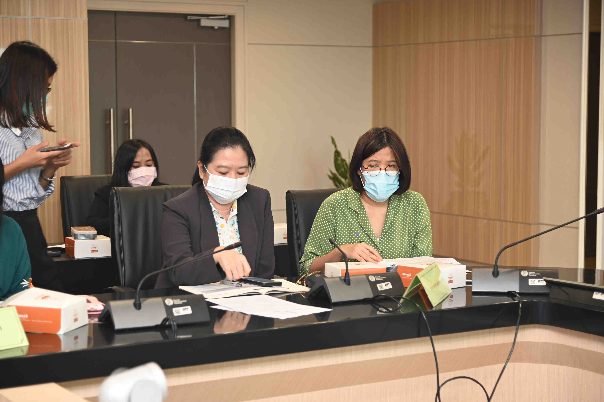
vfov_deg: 19.4
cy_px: 201
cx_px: 302
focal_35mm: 70
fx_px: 1174
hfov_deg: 28.9
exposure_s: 1/60
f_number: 4
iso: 400
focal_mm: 70
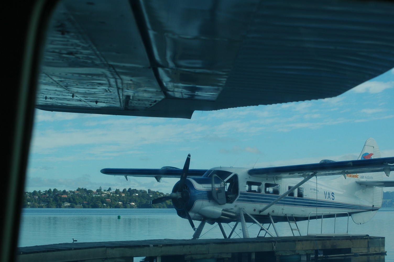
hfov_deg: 24.2
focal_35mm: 84
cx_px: 197
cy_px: 131
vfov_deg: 16.2
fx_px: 919
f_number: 10
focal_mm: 56
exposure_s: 1/250
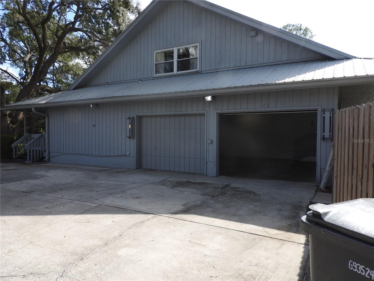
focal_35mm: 24
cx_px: 187
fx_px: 259
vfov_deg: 56.8
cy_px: 140
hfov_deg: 71.6
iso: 100
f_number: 3.3
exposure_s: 1/800
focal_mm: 4.3
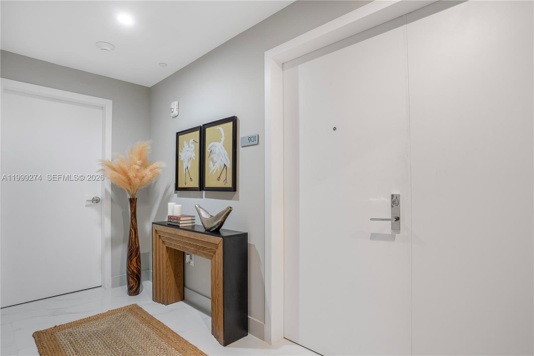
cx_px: 267
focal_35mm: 18
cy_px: 178
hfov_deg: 90.0
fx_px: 267
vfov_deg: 67.4
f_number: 8
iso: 125
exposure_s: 3.2
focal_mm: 18
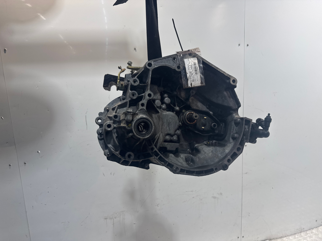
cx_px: 161
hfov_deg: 71.6
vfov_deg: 56.8
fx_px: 223
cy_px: 120
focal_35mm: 24
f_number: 1.78
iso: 64
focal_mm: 6.76
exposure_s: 1/100
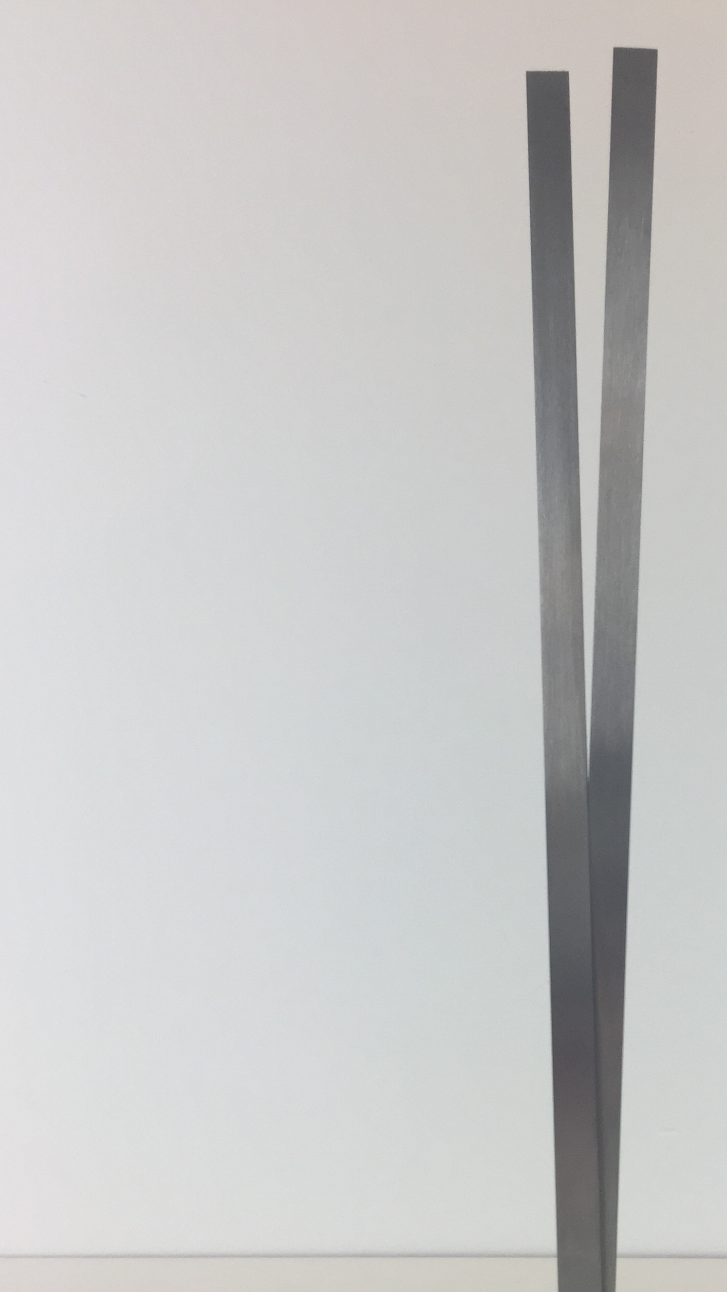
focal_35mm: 41
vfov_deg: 48.8
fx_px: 1405
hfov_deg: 28.4
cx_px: 586
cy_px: 823
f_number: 2.2
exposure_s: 1/100
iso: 40
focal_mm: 4.15
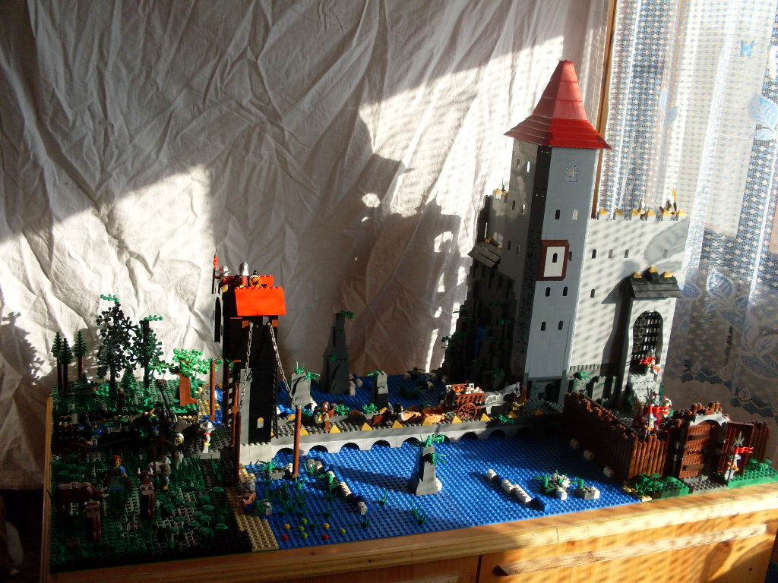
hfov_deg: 49.0
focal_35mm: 38
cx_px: 389
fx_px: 854
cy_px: 292
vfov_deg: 37.7
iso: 80
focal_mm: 6.3
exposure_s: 1/250
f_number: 2.8
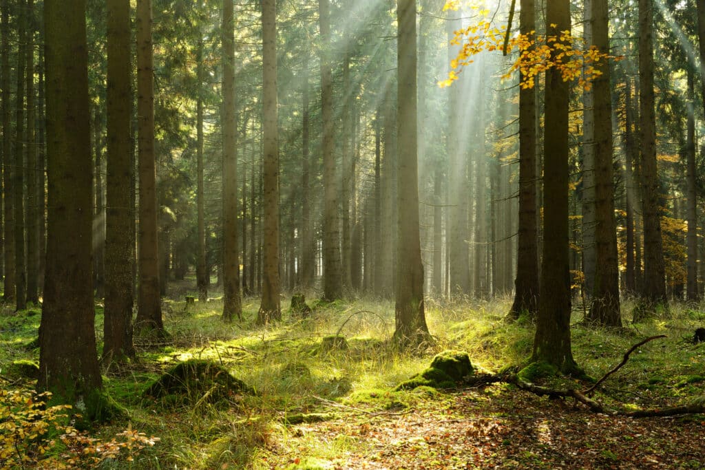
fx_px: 1097
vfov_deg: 24.2
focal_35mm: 56
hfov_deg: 35.6
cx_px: 352
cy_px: 235
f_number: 16
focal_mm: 56
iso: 100
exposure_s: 1/1.3
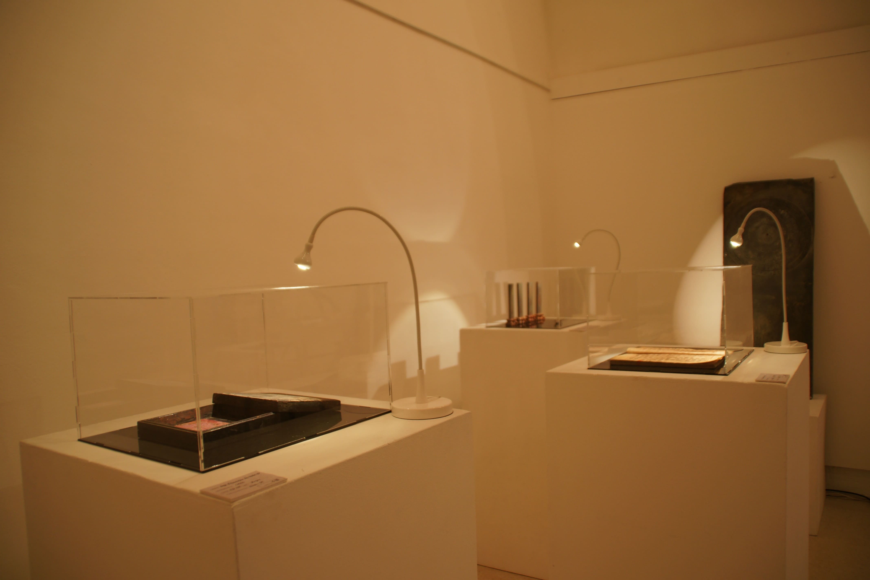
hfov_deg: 67.4
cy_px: 290
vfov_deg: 47.9
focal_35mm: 27
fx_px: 652
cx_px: 435
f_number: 4
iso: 200
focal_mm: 18
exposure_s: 1/30
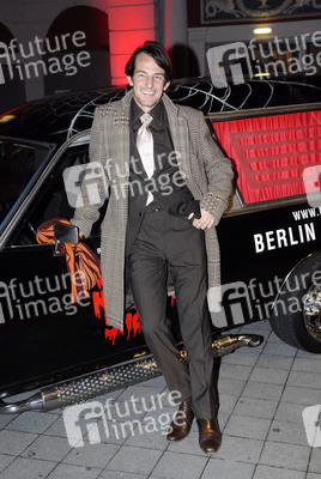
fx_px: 640
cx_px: 160
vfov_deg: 41.1
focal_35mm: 48
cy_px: 240
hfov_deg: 28.2
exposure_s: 1/80
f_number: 5.6
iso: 800
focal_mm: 32
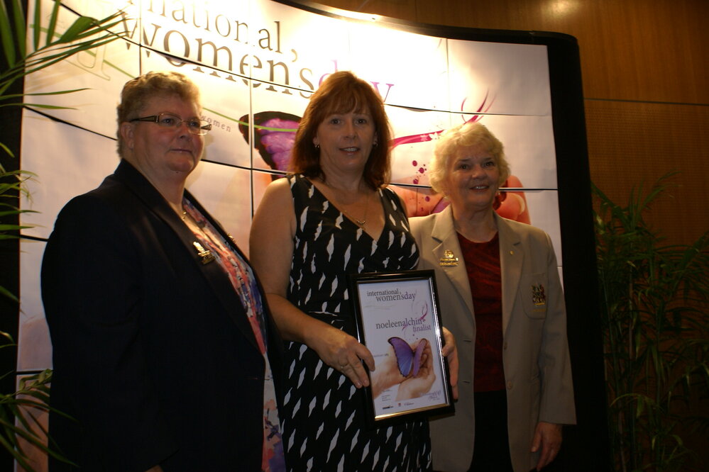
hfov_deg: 49.6
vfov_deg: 34.2
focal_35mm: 39
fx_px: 768
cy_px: 236
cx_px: 354
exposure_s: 1/30
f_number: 5.6
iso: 400
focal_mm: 26
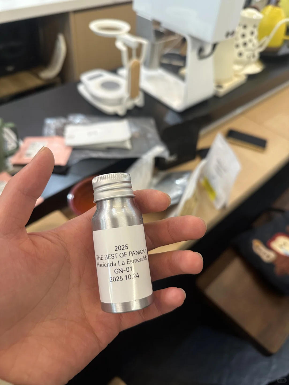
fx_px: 267
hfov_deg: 56.8
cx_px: 144
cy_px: 192
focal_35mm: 24
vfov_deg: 71.6
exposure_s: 1/76
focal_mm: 6.86
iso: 250
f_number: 1.78
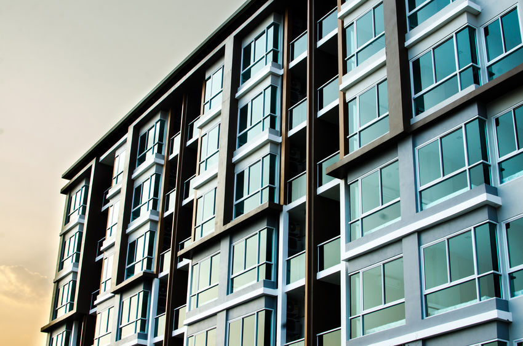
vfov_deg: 25.6
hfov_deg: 37.9
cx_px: 262
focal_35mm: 52
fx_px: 761
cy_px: 173
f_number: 9
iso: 200
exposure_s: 1/80
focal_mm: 35
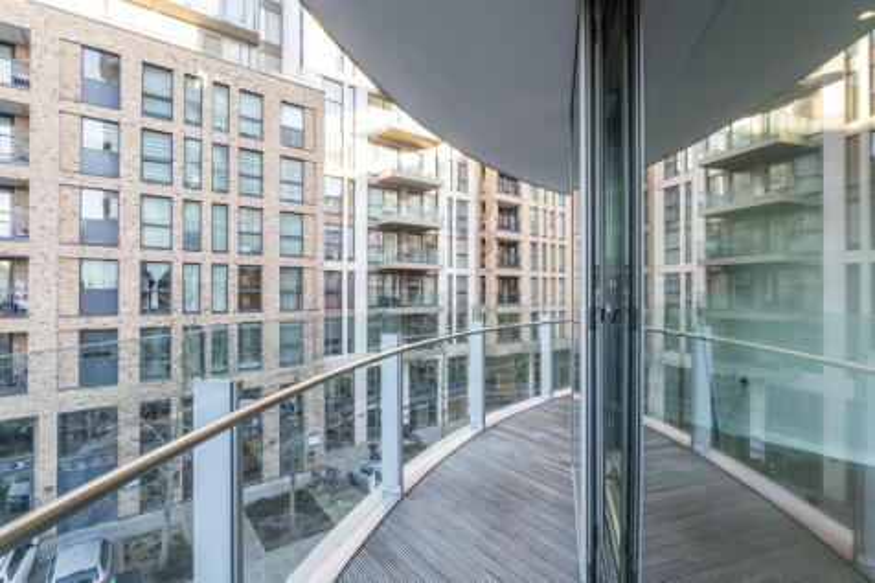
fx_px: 413
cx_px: 438
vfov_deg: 70.4
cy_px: 292
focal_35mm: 17
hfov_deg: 93.3
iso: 320
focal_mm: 11
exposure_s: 1/30
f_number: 8
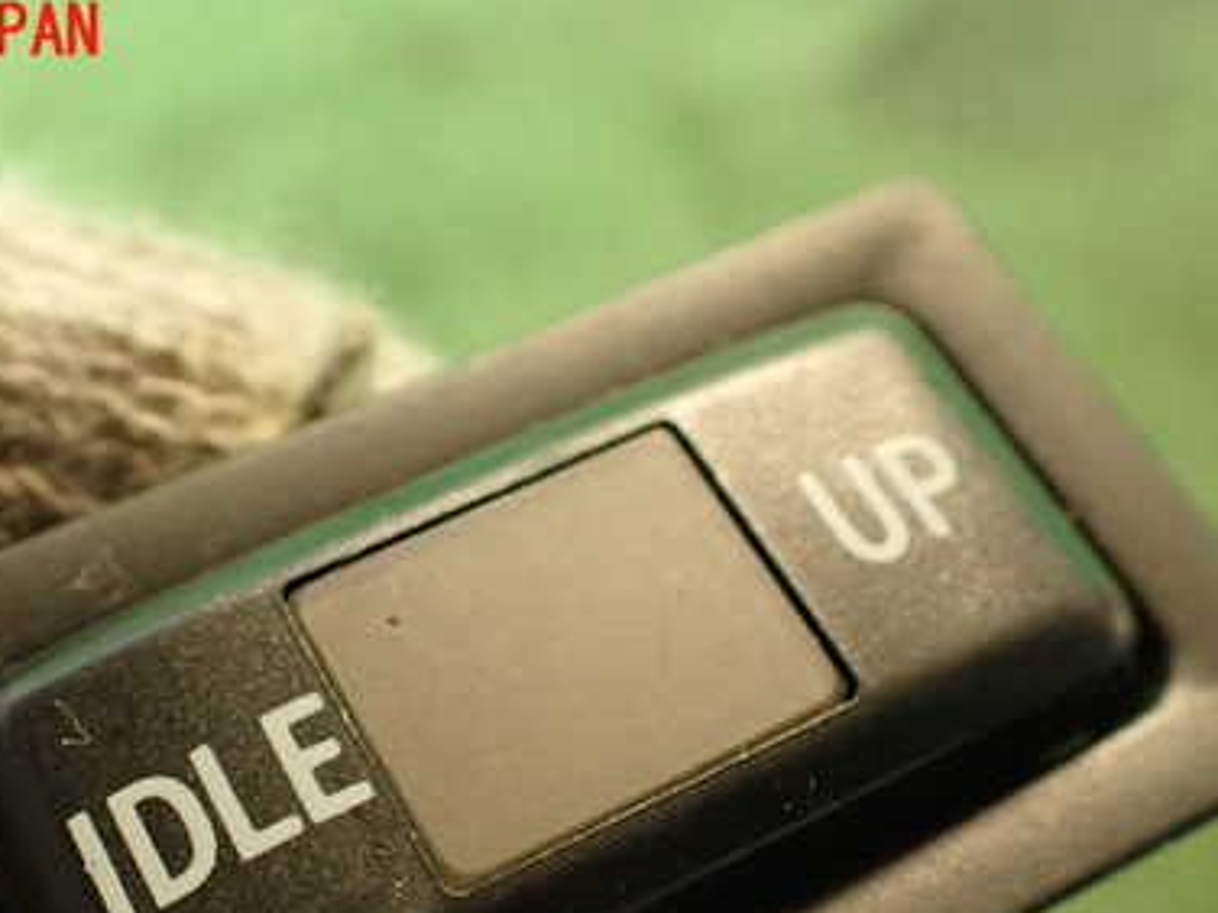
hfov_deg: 37.3
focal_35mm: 51
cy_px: 722
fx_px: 1794
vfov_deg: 28.0
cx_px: 483
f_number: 2.4
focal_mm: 5.79
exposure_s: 1/30
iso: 500
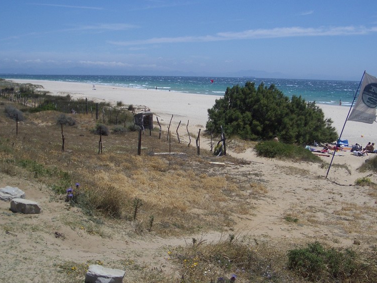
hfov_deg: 42.9
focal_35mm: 44
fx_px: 479
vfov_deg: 32.8
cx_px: 198
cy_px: 118
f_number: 4.3
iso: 50
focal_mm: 5.8
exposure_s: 1/800
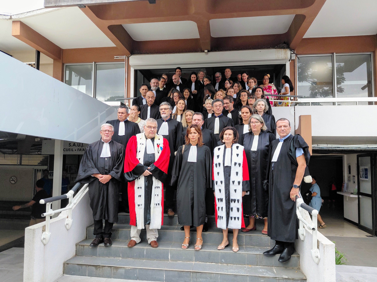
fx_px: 272
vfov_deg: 54.9
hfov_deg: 69.4
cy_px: 141
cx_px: 188
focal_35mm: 25
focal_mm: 4.69
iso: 50
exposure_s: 1/239
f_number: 1.8
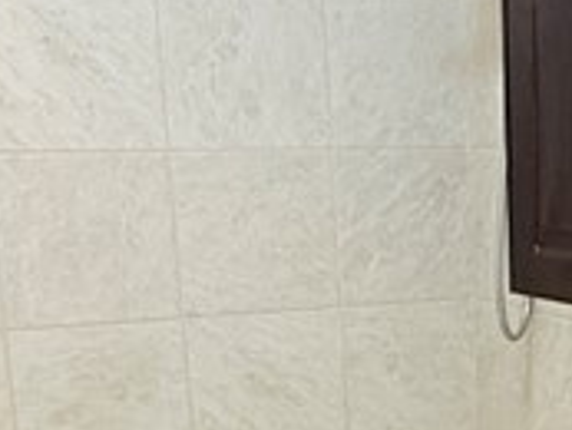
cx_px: 651
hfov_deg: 22.1
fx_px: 1372
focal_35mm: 83
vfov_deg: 17.3
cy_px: 460
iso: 250
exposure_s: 1/120
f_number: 2.2
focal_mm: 2.22
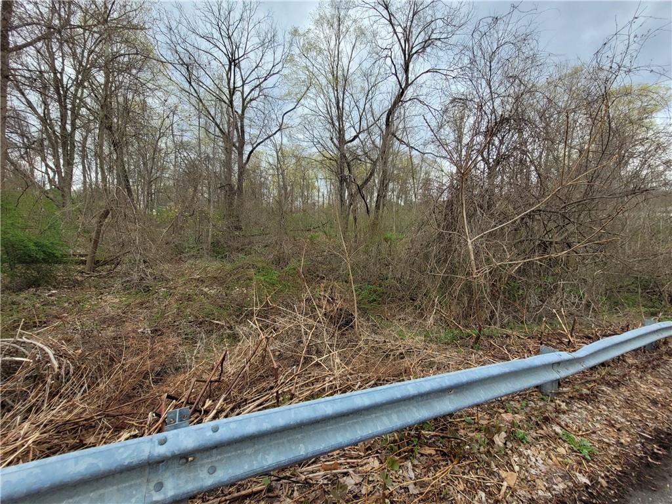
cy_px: 252
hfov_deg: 106.2
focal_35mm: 13
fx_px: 252
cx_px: 336
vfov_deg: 89.9
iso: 40
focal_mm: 1.74
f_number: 2.2
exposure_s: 1/282
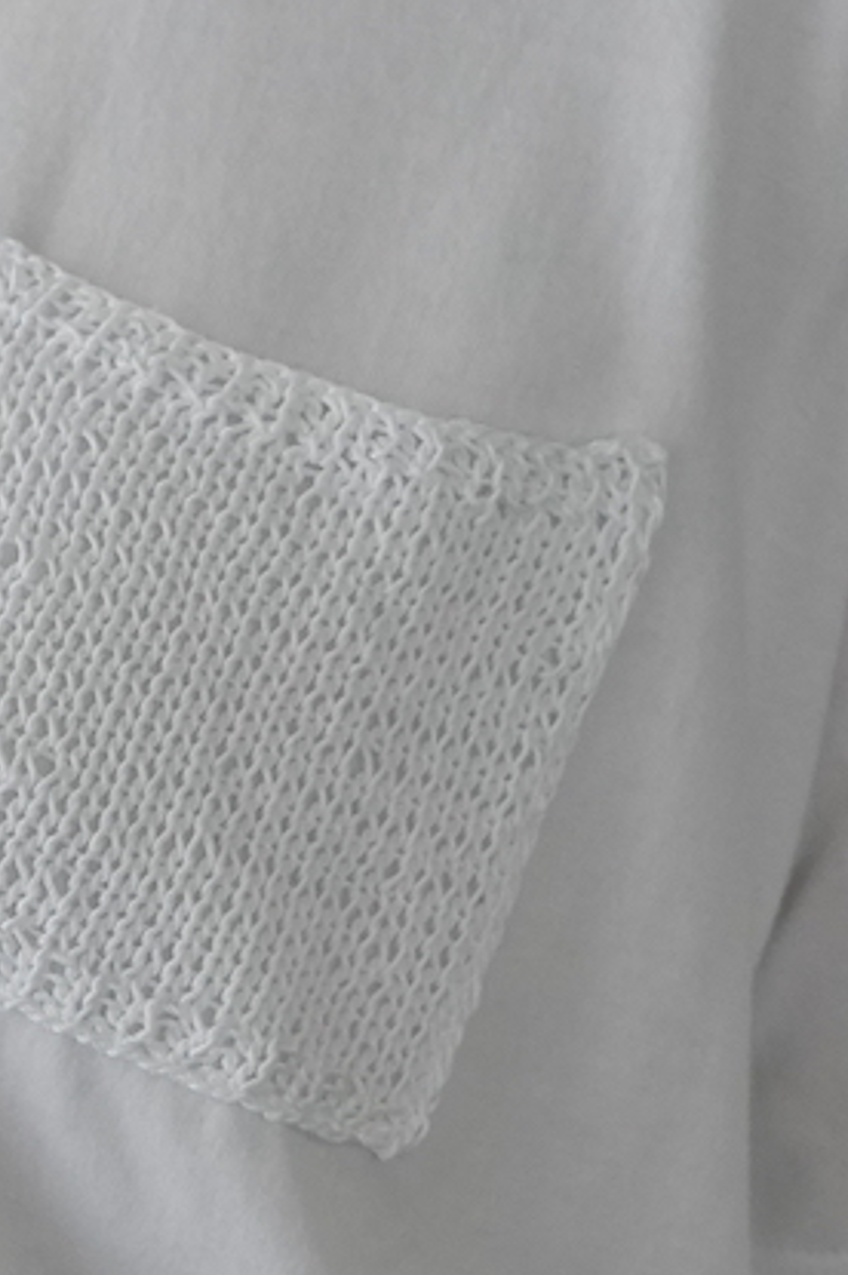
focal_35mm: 116
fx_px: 4105
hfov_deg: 11.5
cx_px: -181
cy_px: 1085
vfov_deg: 17.5
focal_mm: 32
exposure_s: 1/200
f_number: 6.3
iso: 4000
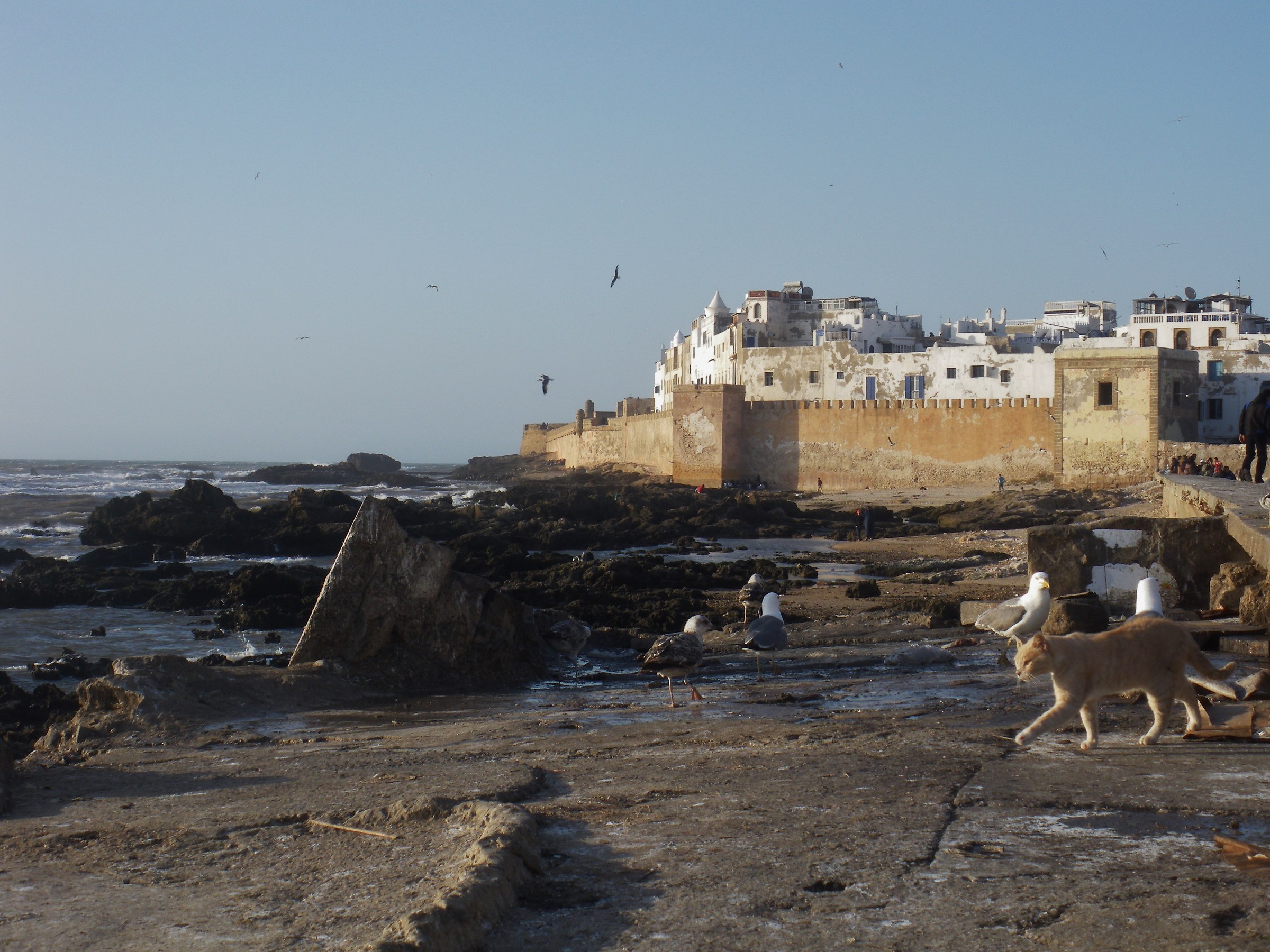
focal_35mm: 62
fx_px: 2275
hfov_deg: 31.2
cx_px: 635
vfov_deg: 23.7
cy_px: 476
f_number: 4.6
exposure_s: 1/320
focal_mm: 11.1
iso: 80
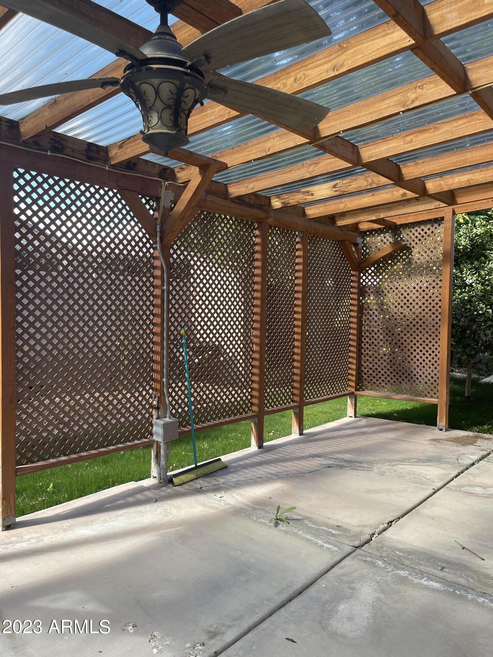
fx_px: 494
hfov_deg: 53.1
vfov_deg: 67.3
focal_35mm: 26
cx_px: 246
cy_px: 328
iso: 32
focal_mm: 5.1
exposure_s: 1/305
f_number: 1.6
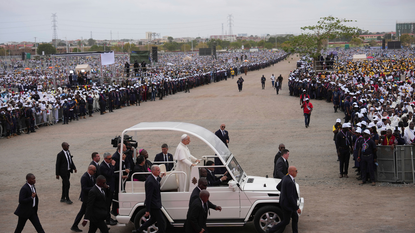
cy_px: 104
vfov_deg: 19.1
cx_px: 208
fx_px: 693
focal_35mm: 63
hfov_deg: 33.3
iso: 250
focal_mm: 60
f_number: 3.5
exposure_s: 1/2500
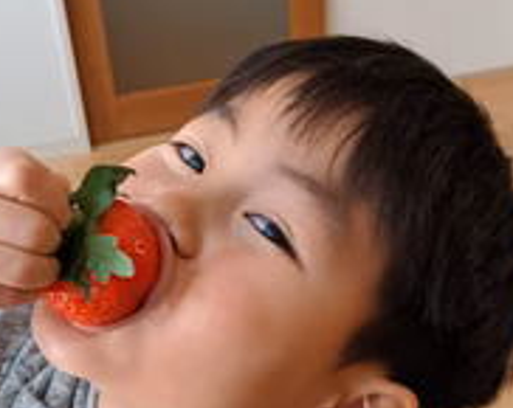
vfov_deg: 26.2
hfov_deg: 32.4
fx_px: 879
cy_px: 214
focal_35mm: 58
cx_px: 197
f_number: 1.8
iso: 343
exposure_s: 1/59.9
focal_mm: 4.44
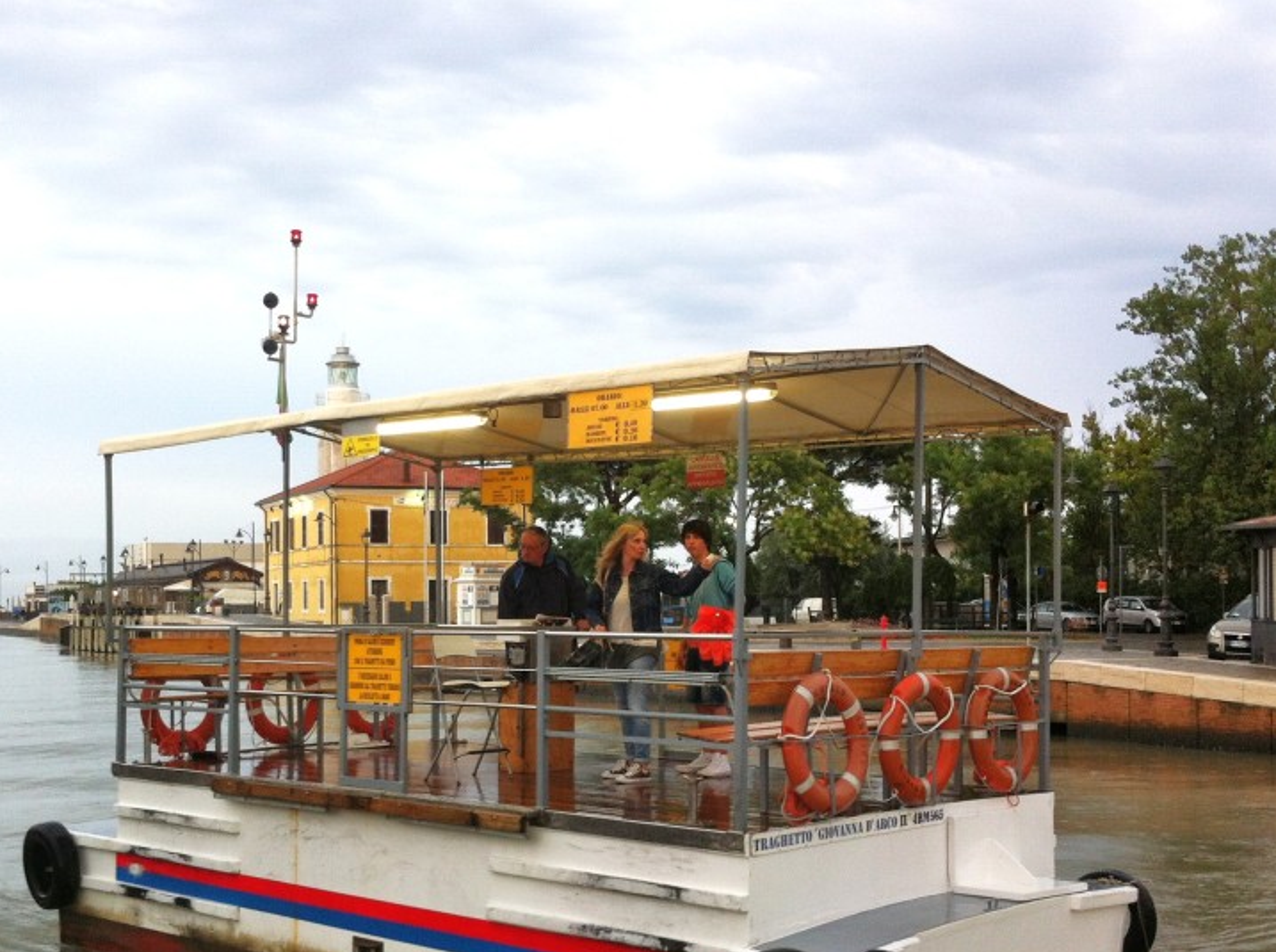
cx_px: 555
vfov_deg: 29.0
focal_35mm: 50
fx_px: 1840
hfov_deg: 38.2
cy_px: 564
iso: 80
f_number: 2.8
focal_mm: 3.85
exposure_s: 1/40
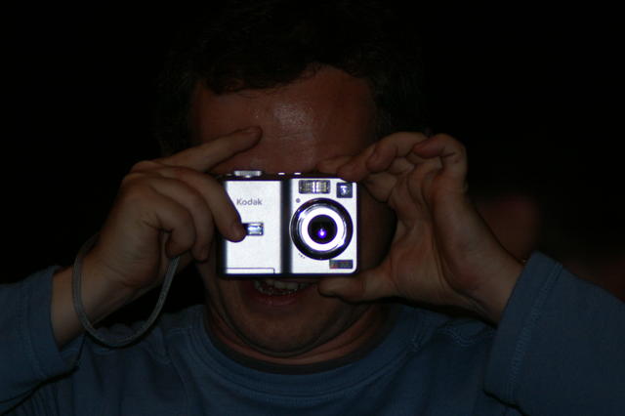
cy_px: 208
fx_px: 10411
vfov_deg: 2.3
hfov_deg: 3.4
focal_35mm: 600
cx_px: 312
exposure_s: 1/125
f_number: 5.6
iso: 400
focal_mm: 400
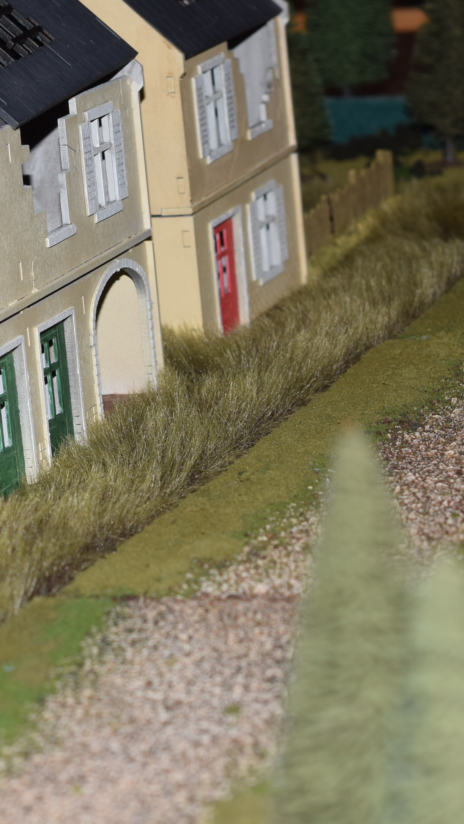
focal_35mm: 164
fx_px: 3586
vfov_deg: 13.1
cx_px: 344
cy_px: 442
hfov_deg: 7.4
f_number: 8
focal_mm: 55
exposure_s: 1/60
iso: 100
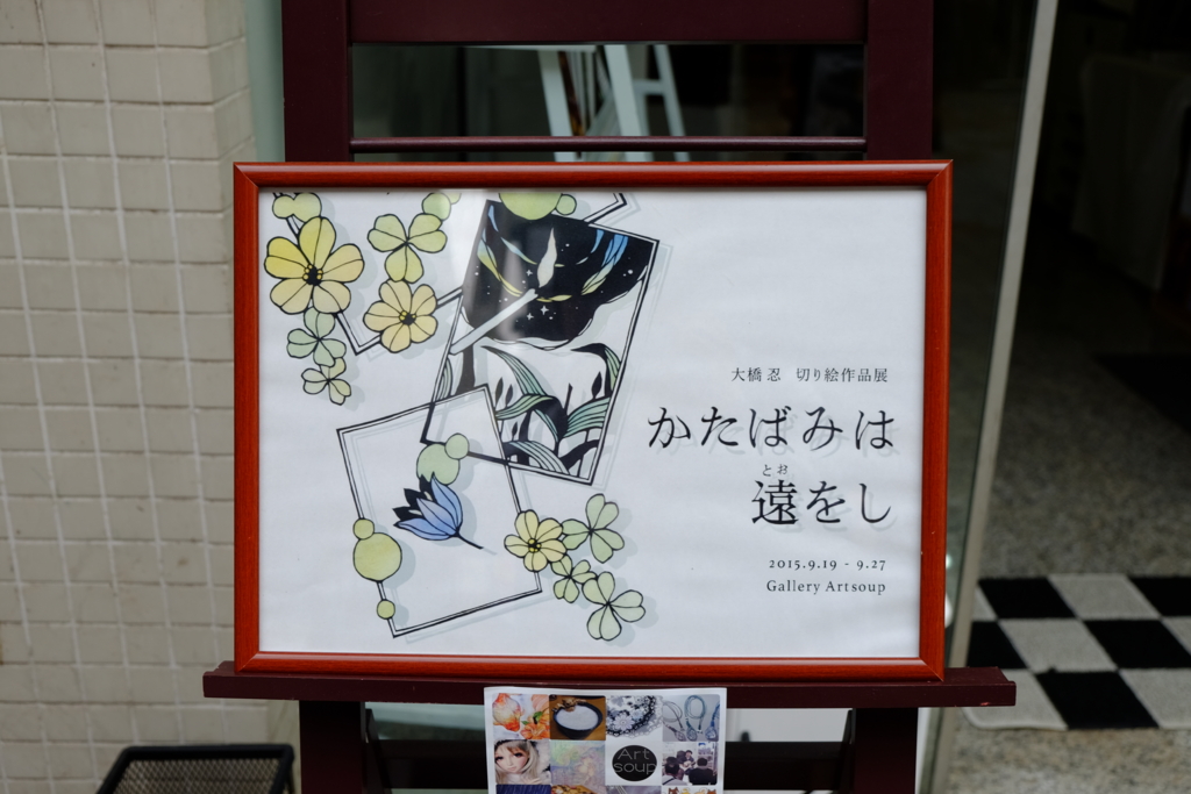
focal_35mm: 36
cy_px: 397
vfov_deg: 36.9
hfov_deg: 53.1
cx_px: 596
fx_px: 1191
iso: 200
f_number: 3.6
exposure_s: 1/140
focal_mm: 24.3
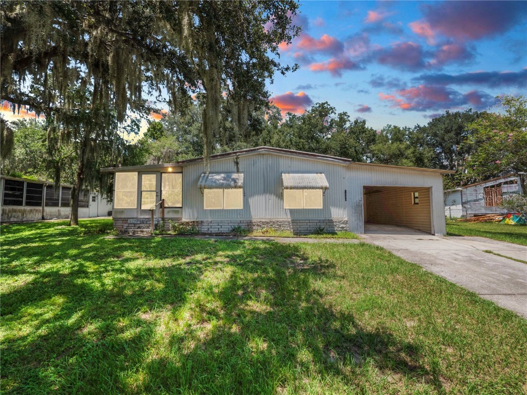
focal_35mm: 14
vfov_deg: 85.7
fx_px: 213
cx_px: 264
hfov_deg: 102.1
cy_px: 198
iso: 250
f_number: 11
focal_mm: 7
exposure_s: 1/200
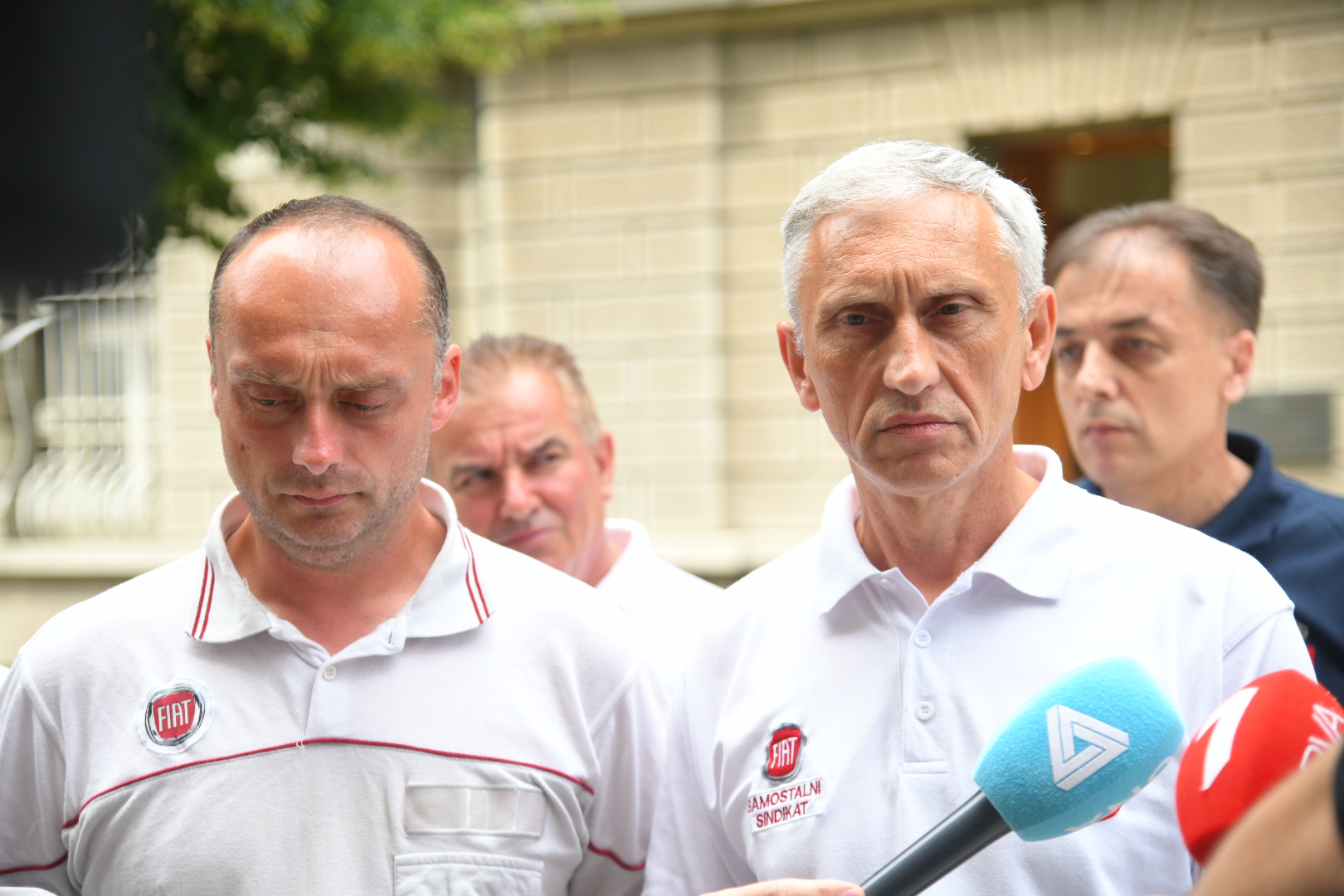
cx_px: 672
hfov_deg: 23.9
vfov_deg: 16.1
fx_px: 3173
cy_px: 448
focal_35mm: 85
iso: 400
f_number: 4
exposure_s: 1/400
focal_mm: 85
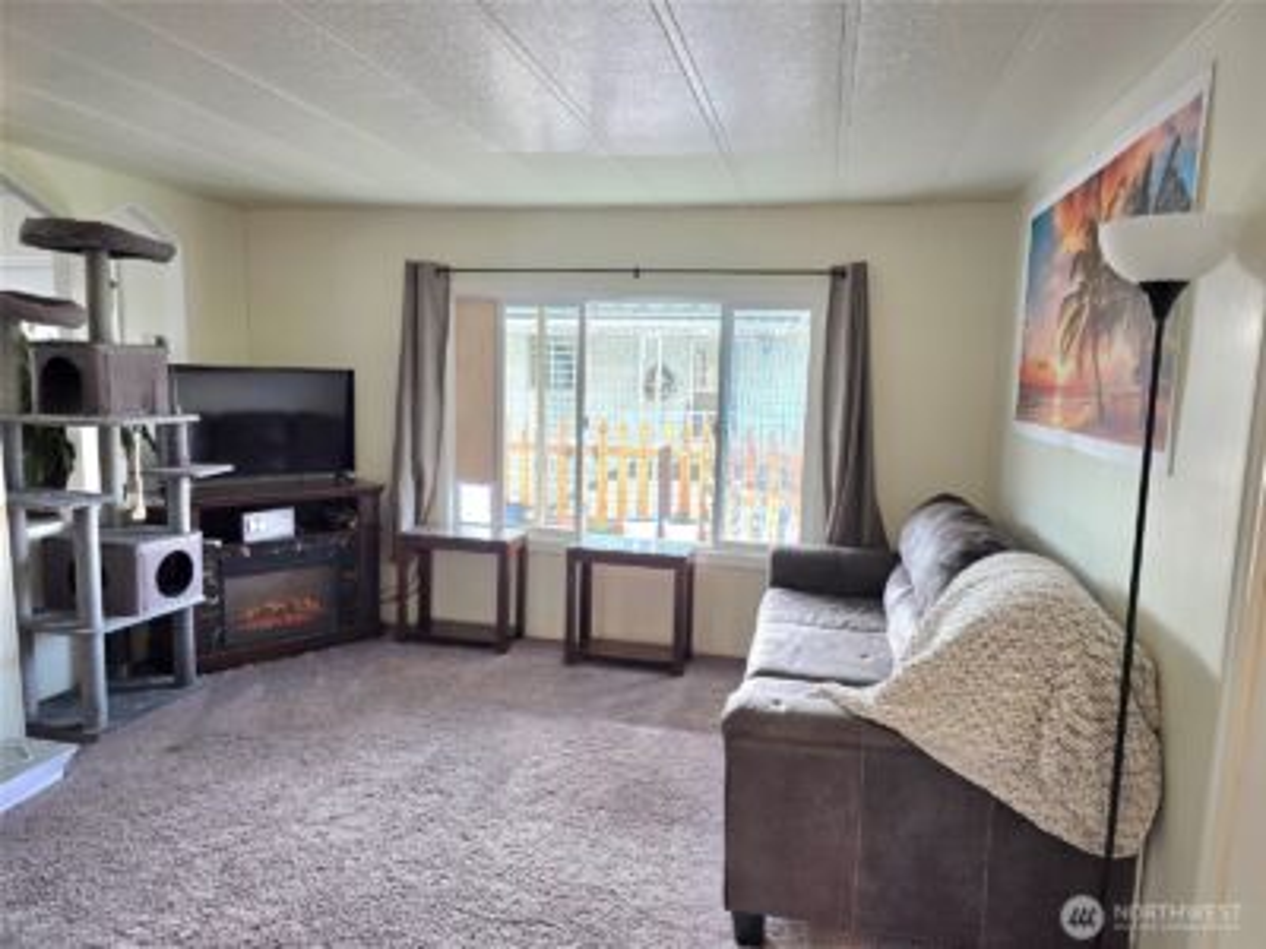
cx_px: 633
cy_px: 474
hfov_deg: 73.9
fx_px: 841
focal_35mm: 23
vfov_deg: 58.9
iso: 100
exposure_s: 1/120
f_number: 1.7
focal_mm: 6.3
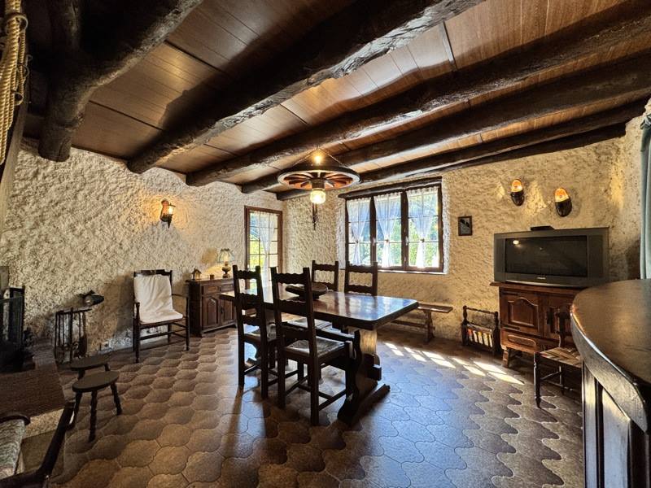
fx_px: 263
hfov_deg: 102.1
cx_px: 326
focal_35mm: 14
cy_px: 244
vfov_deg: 85.7
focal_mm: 2.22
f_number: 2.2
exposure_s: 1/100
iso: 125
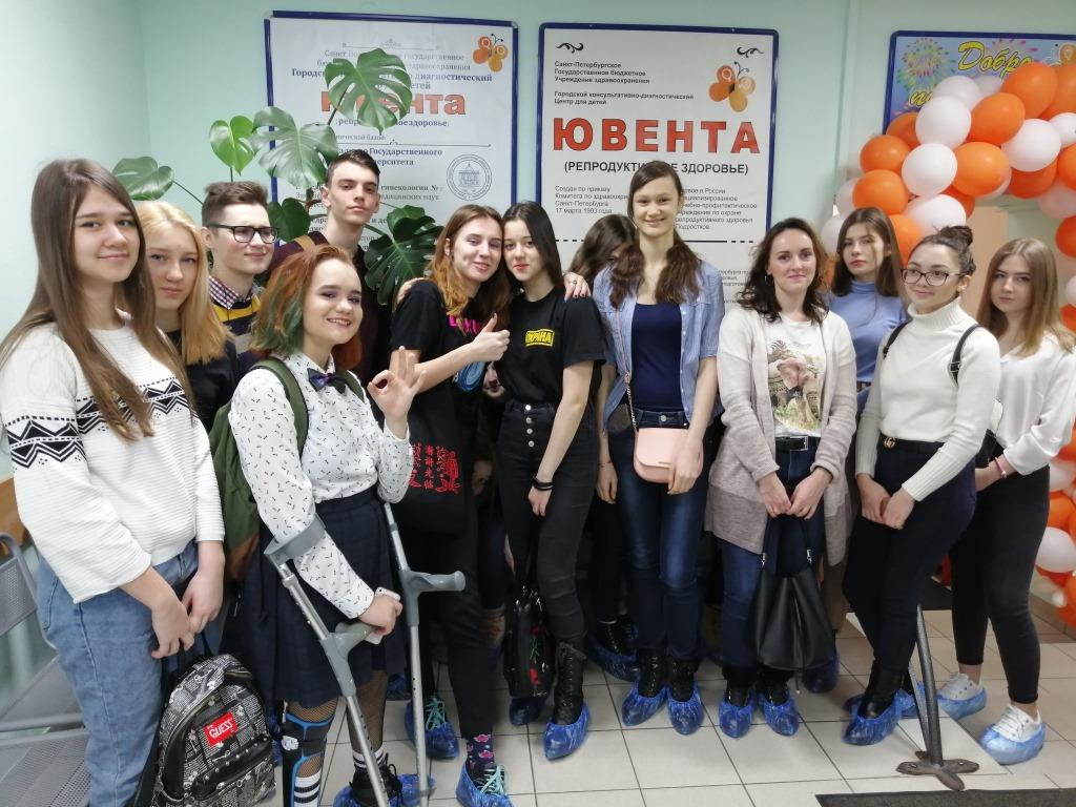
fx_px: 839
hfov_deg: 65.3
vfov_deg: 51.4
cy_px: 404
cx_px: 538
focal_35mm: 27
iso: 160
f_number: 1.8
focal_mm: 3.88
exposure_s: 1/33.3
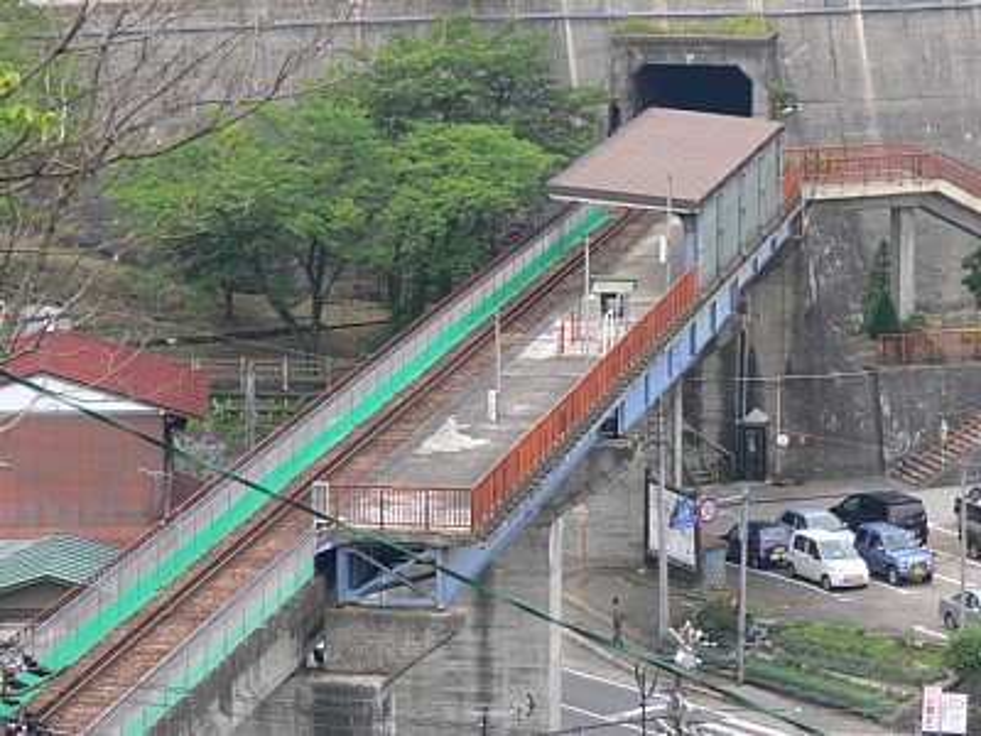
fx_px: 5271
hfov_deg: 10.6
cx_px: 490
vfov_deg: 8.0
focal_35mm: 186
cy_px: 368
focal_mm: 39.4
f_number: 5.6
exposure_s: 1/100
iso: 80
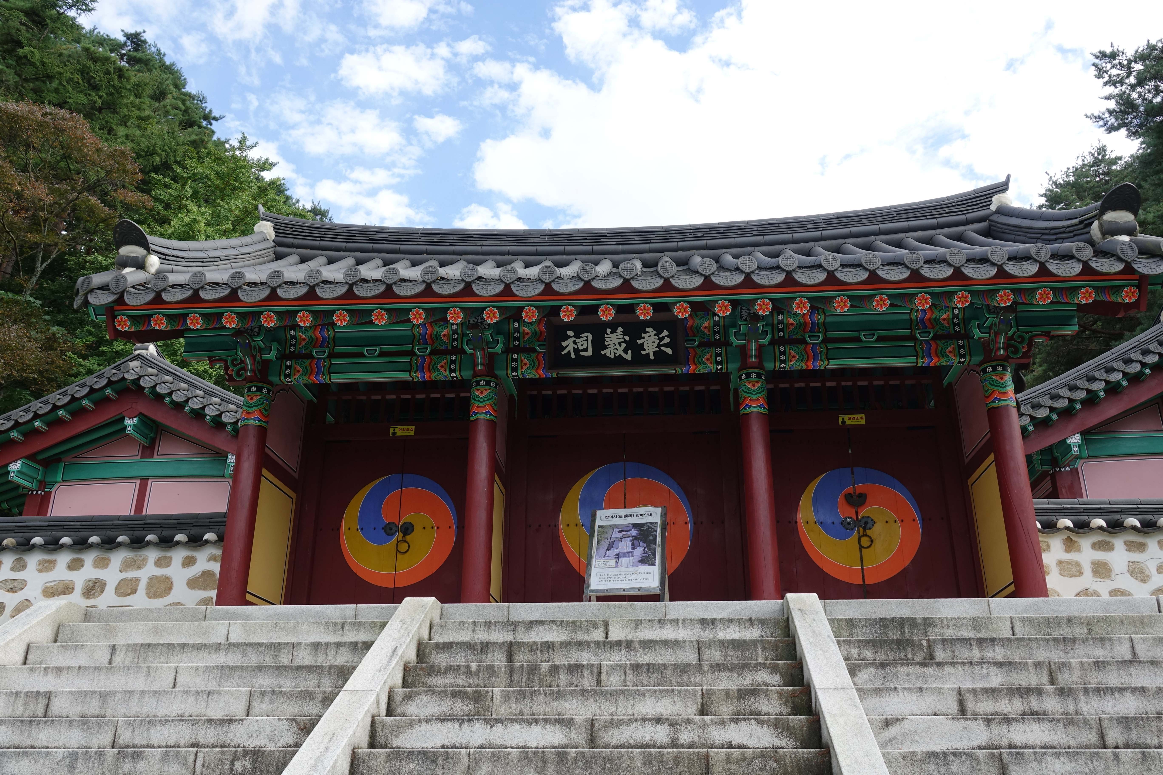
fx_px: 1001
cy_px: 388
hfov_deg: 60.3
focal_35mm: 31
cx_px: 582
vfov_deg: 42.3
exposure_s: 1/320
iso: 100
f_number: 4
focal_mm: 11.26
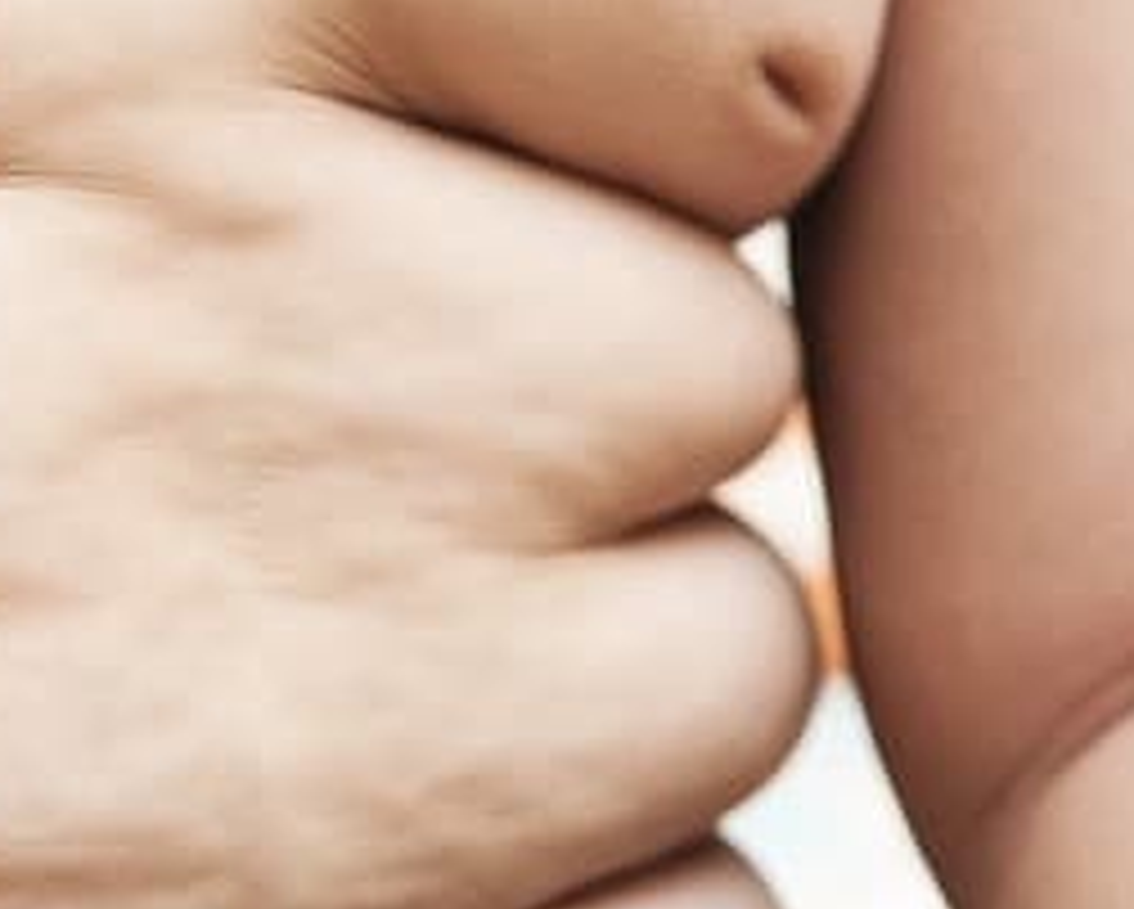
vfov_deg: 8.4
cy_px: 590
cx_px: -153
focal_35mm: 184
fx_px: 6184
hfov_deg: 10.3
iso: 250
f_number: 4
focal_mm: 55
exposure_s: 1/60
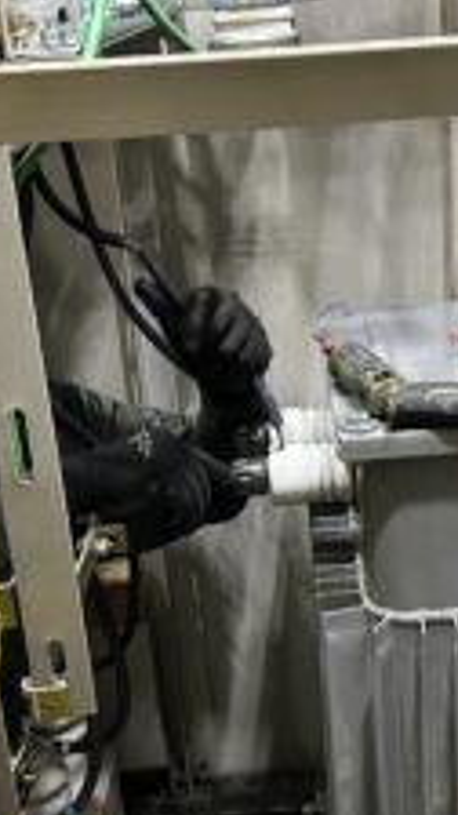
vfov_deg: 37.0
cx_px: 302
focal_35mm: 56
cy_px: 506
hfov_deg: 21.4
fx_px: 1209
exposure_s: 1/60
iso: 640
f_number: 1.78
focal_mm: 6.86
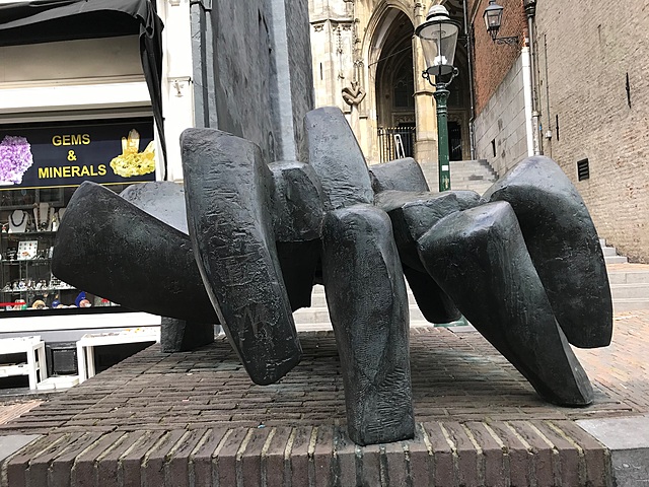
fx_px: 525
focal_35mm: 28
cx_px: 324
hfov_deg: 63.4
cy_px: 244
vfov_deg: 49.7
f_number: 1.8
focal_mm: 3.99
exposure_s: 1/618
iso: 20
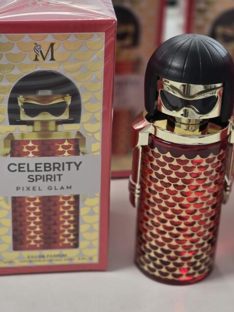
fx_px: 784
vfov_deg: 22.4
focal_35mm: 87
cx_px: 139
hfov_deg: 17.0
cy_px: 120
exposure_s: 1/100
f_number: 2.4
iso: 250
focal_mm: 7.9
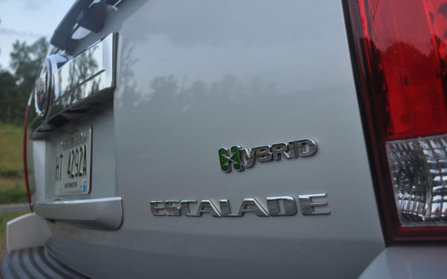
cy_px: 139
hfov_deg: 56.7
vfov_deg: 37.3
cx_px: 223
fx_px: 414
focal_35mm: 34
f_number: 4.5
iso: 400
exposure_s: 1/80
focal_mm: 22
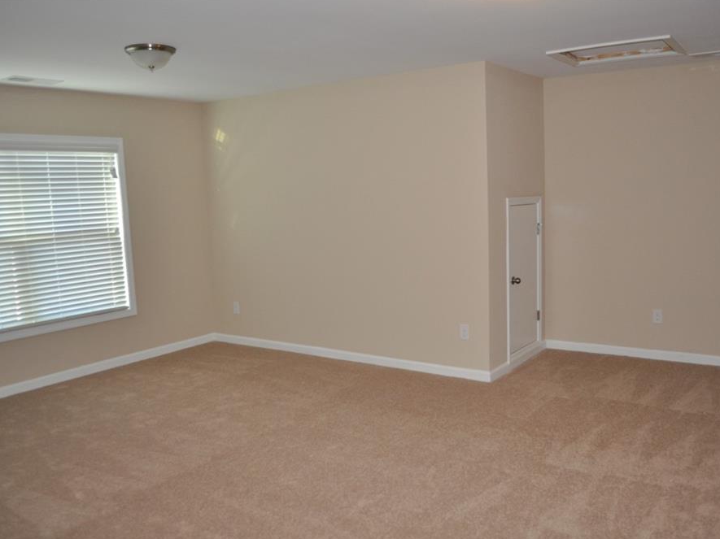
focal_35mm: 30
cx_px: 377
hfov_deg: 60.0
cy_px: 272
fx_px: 624
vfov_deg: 46.8
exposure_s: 1/60
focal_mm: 18
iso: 800
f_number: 3.5
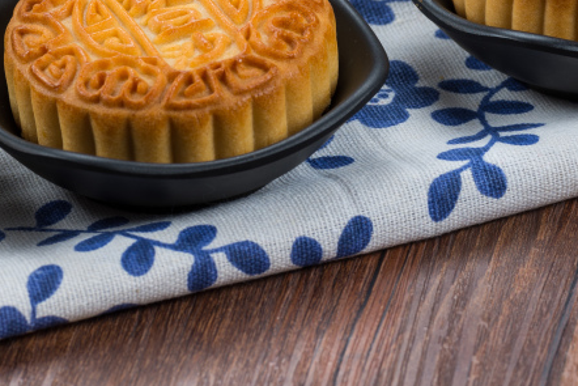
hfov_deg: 4.5
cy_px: -8
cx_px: 255
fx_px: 7436
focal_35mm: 463
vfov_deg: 3.0
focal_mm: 200
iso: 100
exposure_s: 1/160
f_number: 8
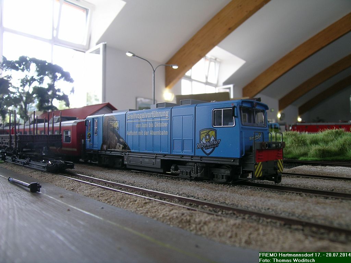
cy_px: 132
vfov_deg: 49.7
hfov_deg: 63.4
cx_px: 176
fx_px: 284
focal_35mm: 28
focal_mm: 5.8
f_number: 4.4
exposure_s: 1/27.1
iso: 50
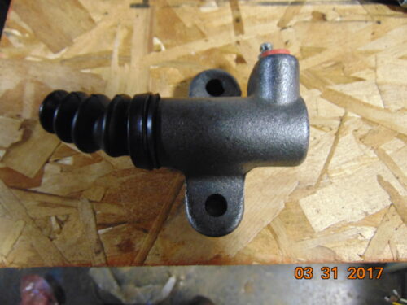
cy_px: 152
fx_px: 294
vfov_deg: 54.9
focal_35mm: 25
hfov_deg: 69.4
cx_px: 204
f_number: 3
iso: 400
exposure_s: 1/15
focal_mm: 4.5
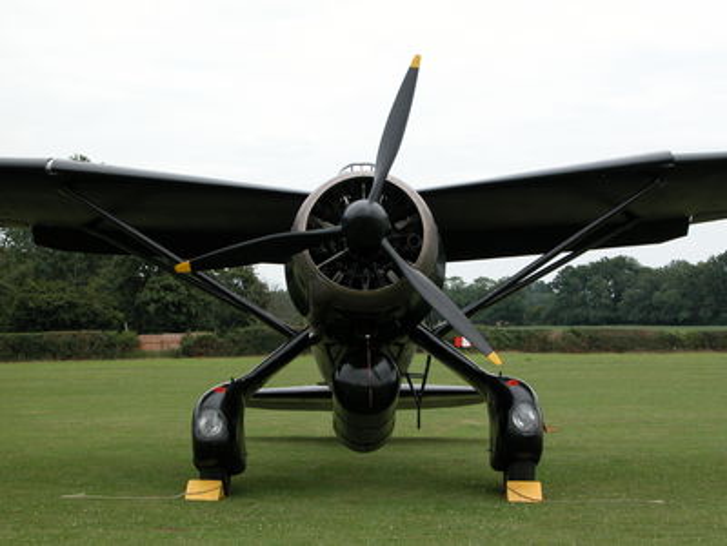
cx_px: 364
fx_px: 1470
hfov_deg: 27.8
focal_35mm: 70
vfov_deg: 21.0
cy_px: 273
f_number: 5.9
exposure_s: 1/243
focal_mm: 17.8
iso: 100
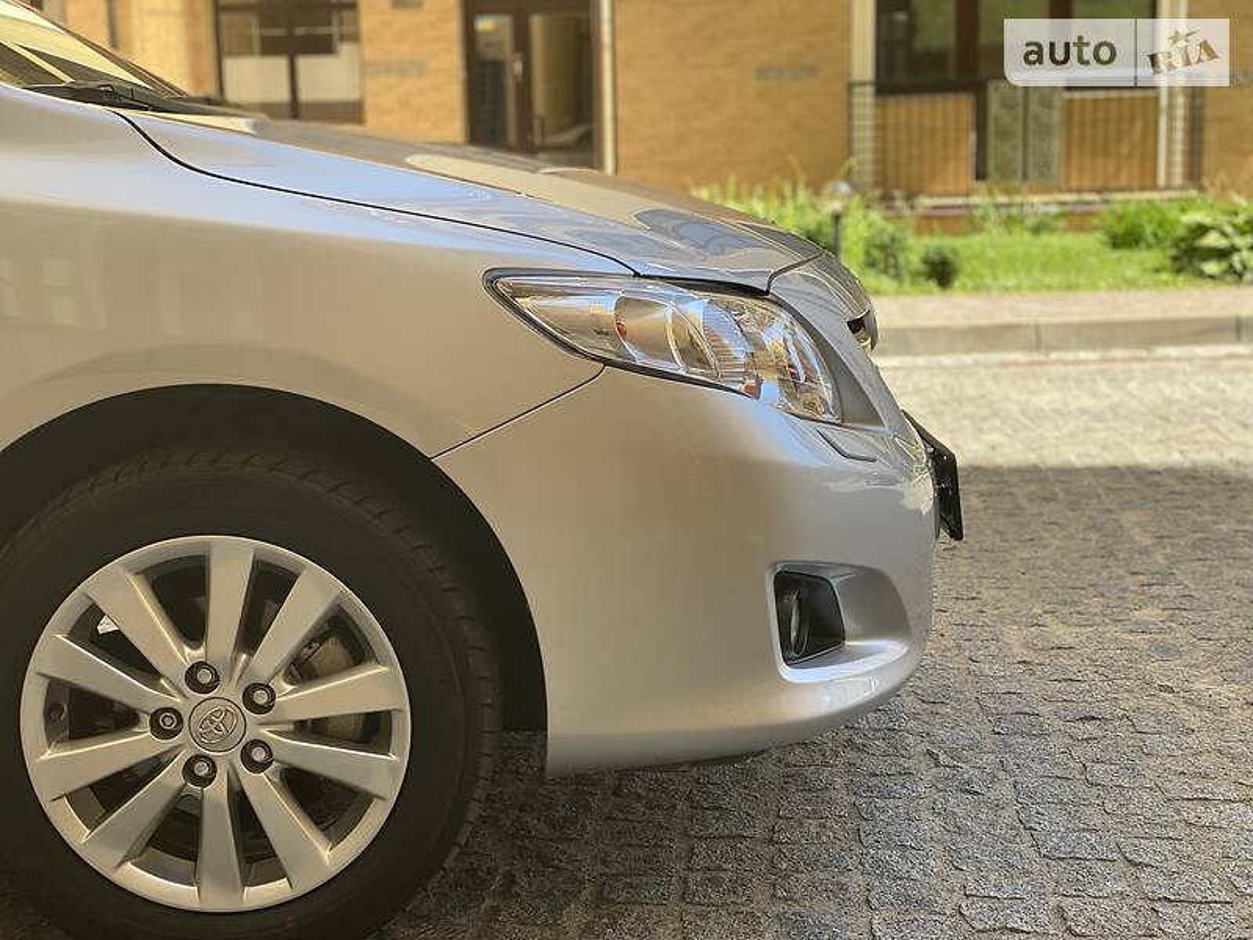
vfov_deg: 28.0
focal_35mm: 52
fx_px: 1882
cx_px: 626
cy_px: 470
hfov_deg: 36.8
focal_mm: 6
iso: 20
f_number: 2
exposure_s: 1/258
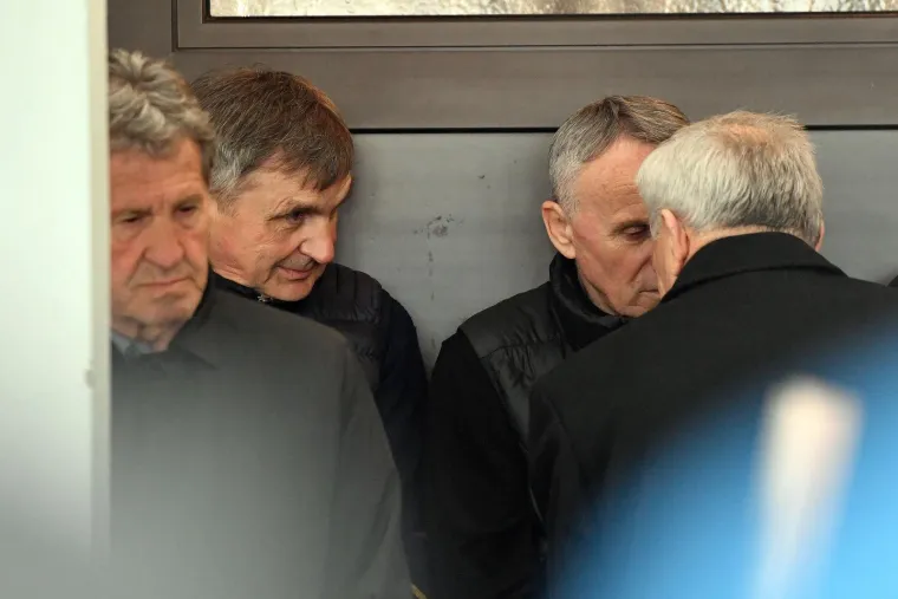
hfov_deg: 10.3
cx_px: 449
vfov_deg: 6.9
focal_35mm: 200
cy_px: 300
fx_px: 4990
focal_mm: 200
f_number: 5
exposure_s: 1/200
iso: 3200
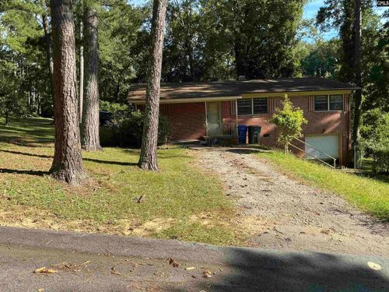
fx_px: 315
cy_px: 146
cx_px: 194
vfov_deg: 49.7
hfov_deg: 63.4
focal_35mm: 28
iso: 25
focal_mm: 3
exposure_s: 1/759
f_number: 1.8
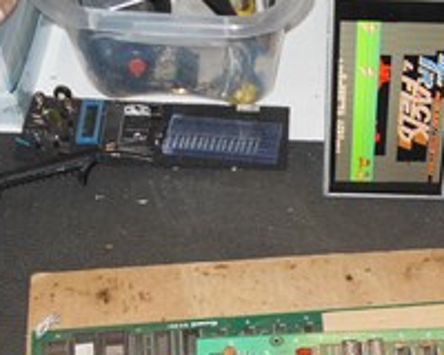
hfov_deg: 26.1
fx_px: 946
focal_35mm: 72
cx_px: 326
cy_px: 366
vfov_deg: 20.5
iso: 200
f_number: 3.5
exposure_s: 1/30
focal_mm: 6
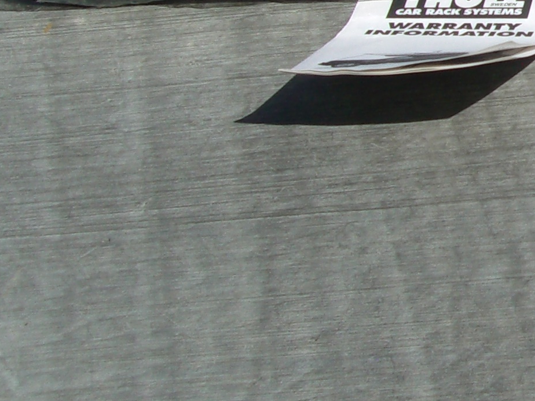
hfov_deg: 12.3
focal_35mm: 150
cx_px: 879
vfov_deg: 9.8
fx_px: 2318
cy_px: -25
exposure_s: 1/800
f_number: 5.6
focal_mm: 7.9
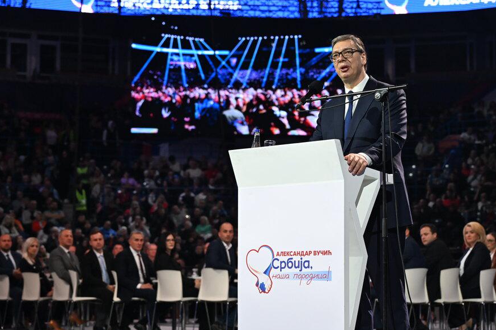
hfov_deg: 26.0
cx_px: 267
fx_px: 1074
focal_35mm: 78
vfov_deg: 17.5
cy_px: 164
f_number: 4
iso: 4000
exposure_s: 1/800
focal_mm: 65
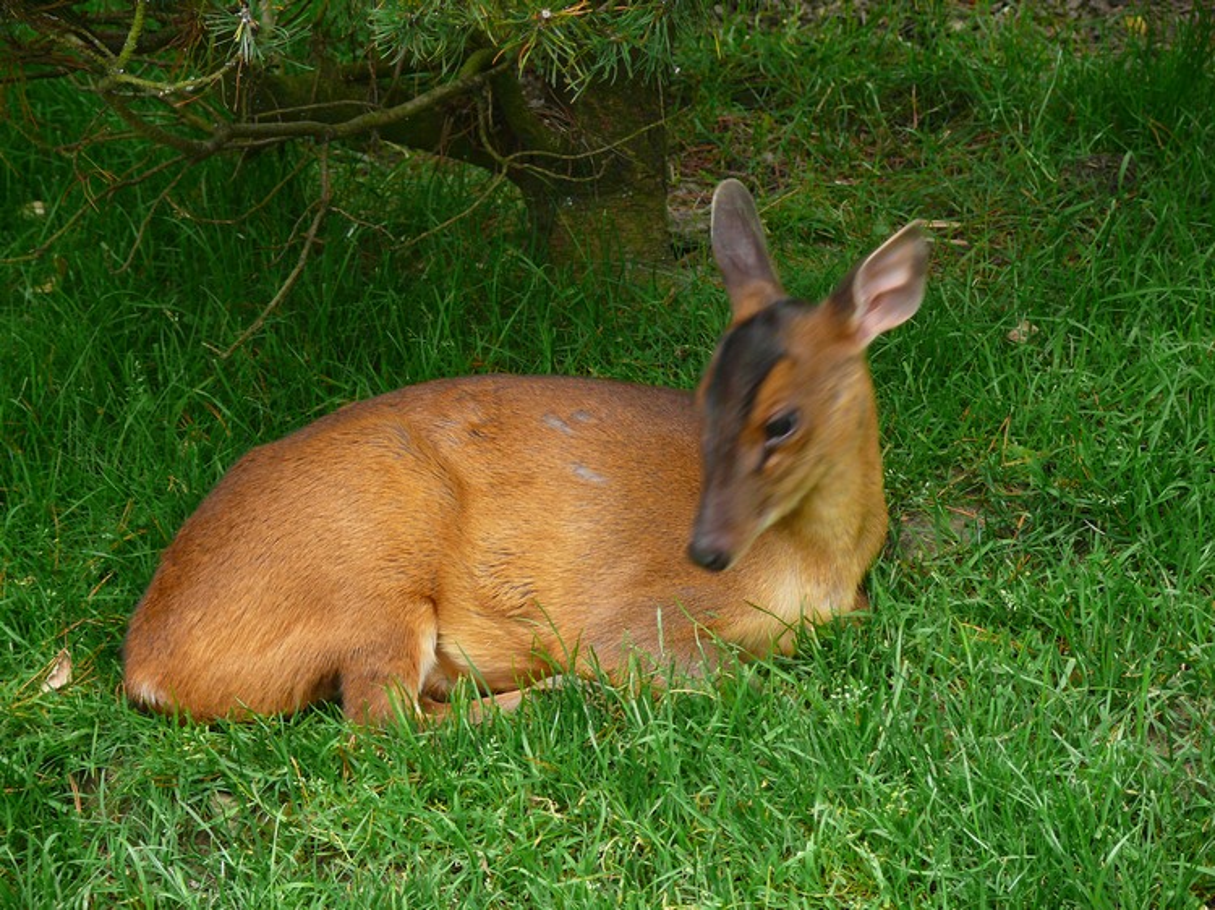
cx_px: 608
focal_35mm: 171
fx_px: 6000
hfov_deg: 11.6
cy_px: 455
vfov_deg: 8.7
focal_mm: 36.2
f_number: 3.6
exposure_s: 1/80
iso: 200
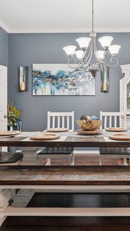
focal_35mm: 29
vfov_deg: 66.2
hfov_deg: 39.7
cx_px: 91
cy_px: 107
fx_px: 177
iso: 400
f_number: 8
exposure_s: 1/10
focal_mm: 16.5
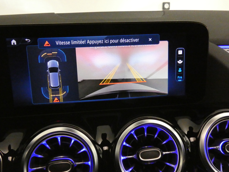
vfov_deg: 42.9
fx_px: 218
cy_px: 86
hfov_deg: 55.4
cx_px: 114
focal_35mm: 33
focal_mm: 6
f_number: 3.4
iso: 3200
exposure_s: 1/60
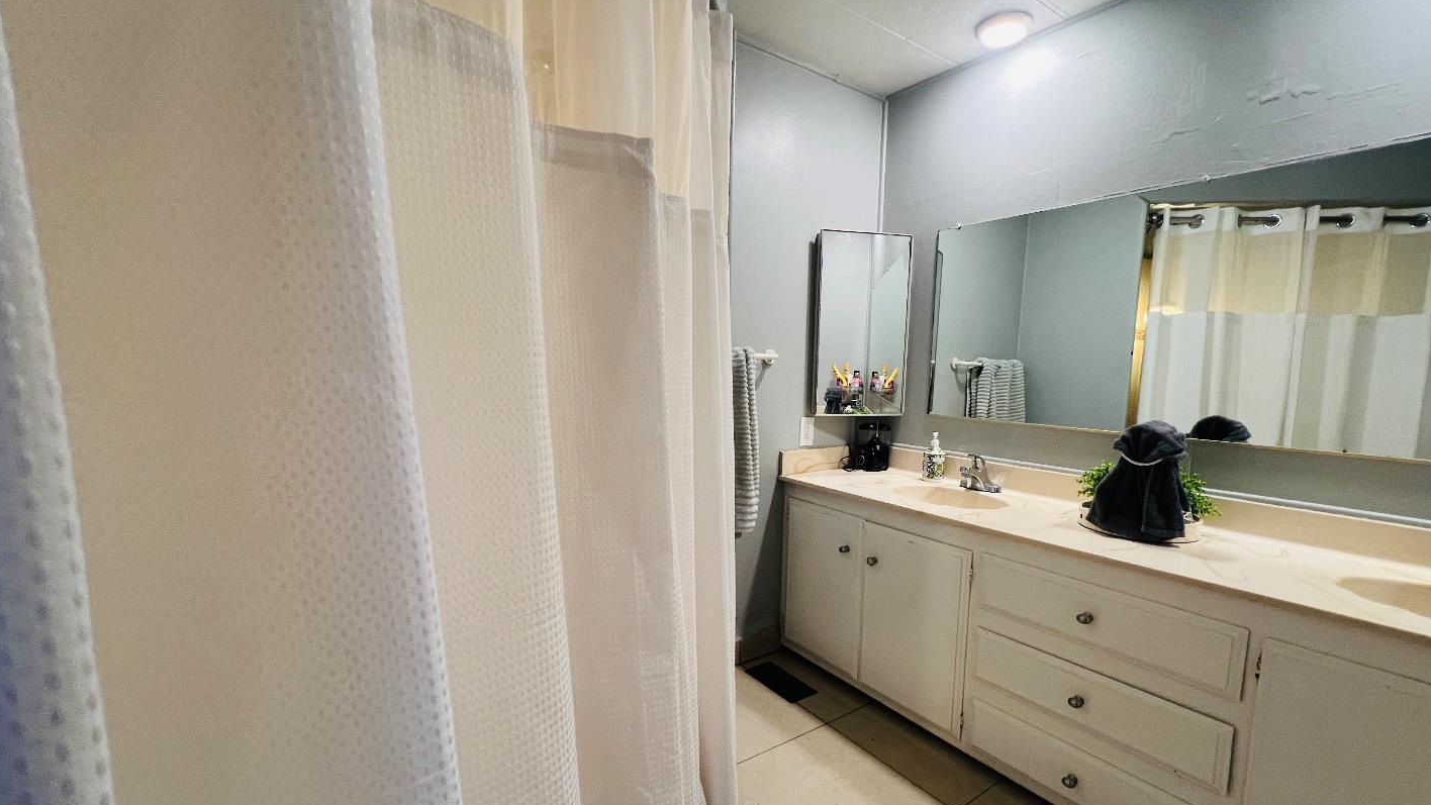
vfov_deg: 70.4
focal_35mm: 15
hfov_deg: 103.0
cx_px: 720
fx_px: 569
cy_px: 434
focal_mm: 1.57
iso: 250
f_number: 1.8
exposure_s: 1/68
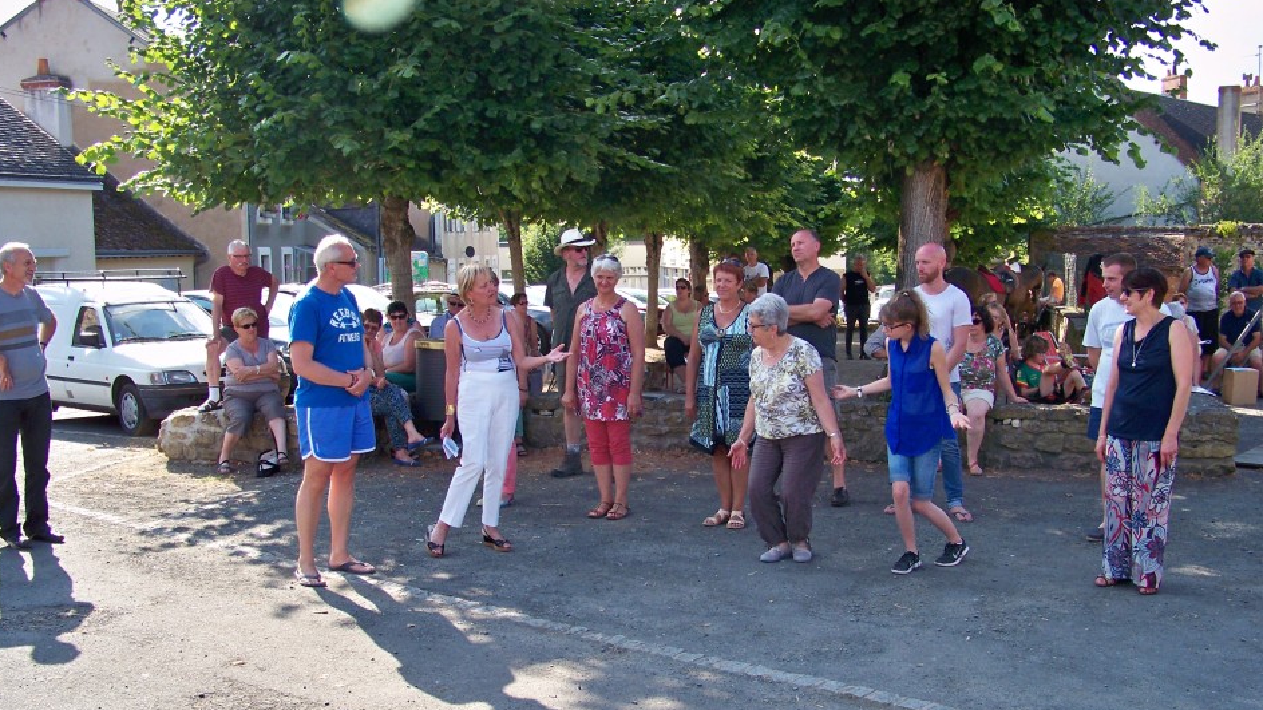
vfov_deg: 30.3
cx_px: 645
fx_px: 1306
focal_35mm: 39
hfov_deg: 51.6
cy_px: 460
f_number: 2.8
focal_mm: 5.85
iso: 80
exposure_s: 1/320
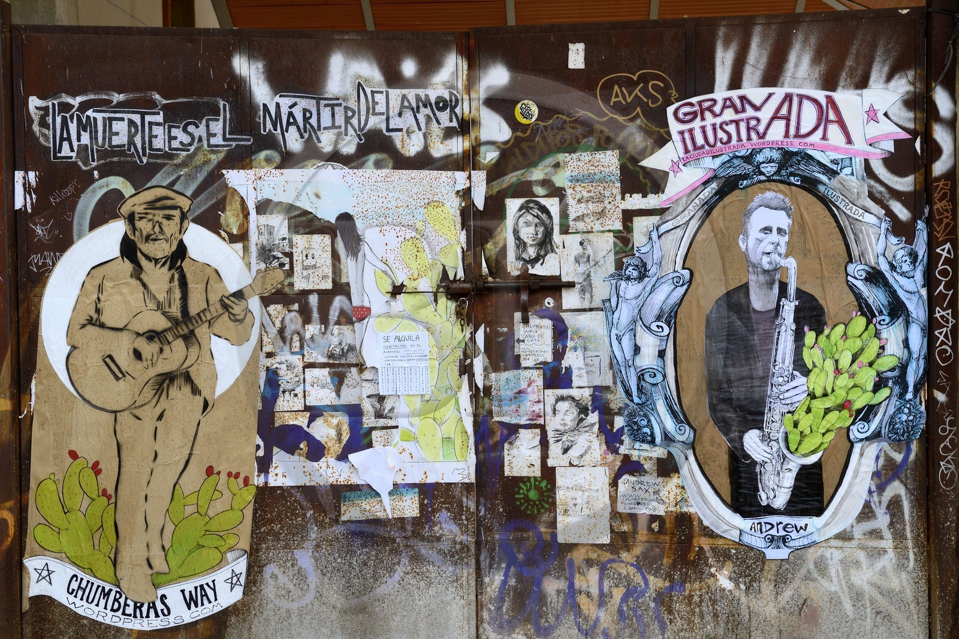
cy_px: 320
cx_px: 480
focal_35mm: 56
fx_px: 1491
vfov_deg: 24.2
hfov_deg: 35.6
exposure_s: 1/125
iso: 400
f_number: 6.3
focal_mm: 56
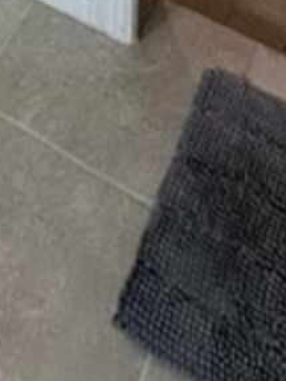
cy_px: -688
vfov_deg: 12.5
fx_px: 914
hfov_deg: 17.5
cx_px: 33
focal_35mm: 83
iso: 160
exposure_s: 1/120
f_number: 2.2
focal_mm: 2.22
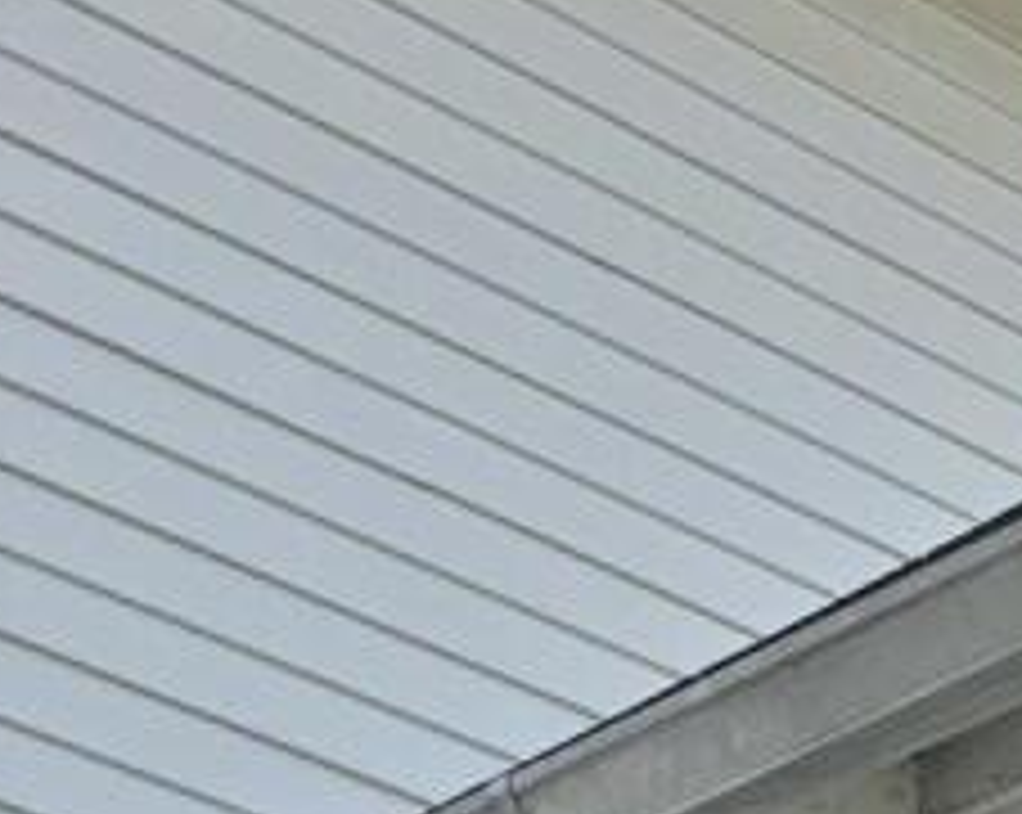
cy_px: 3036
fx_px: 5981
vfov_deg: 6.5
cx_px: 1144
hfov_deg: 9.7
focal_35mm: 198
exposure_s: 1/512
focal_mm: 6.3
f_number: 1.7
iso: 12
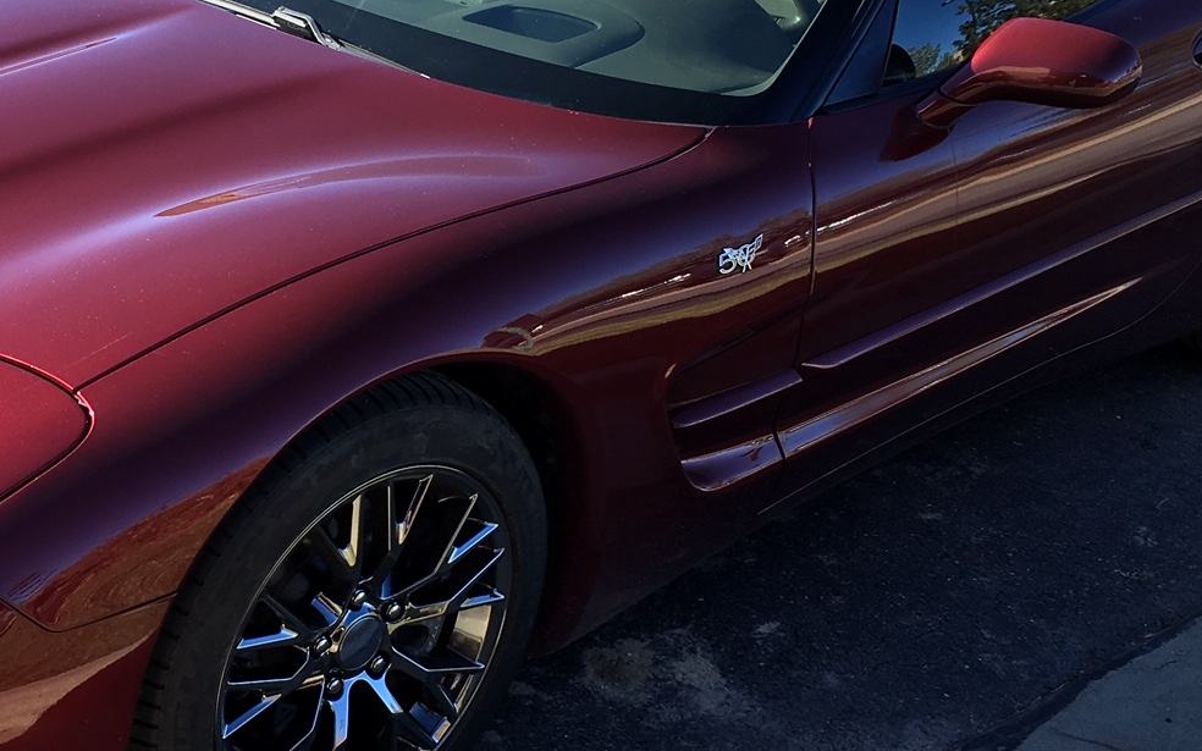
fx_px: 2064
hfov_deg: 31.9
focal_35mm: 63
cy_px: 346
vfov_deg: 20.6
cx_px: 313
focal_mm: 4.15
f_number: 2.2
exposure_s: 1/390
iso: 25
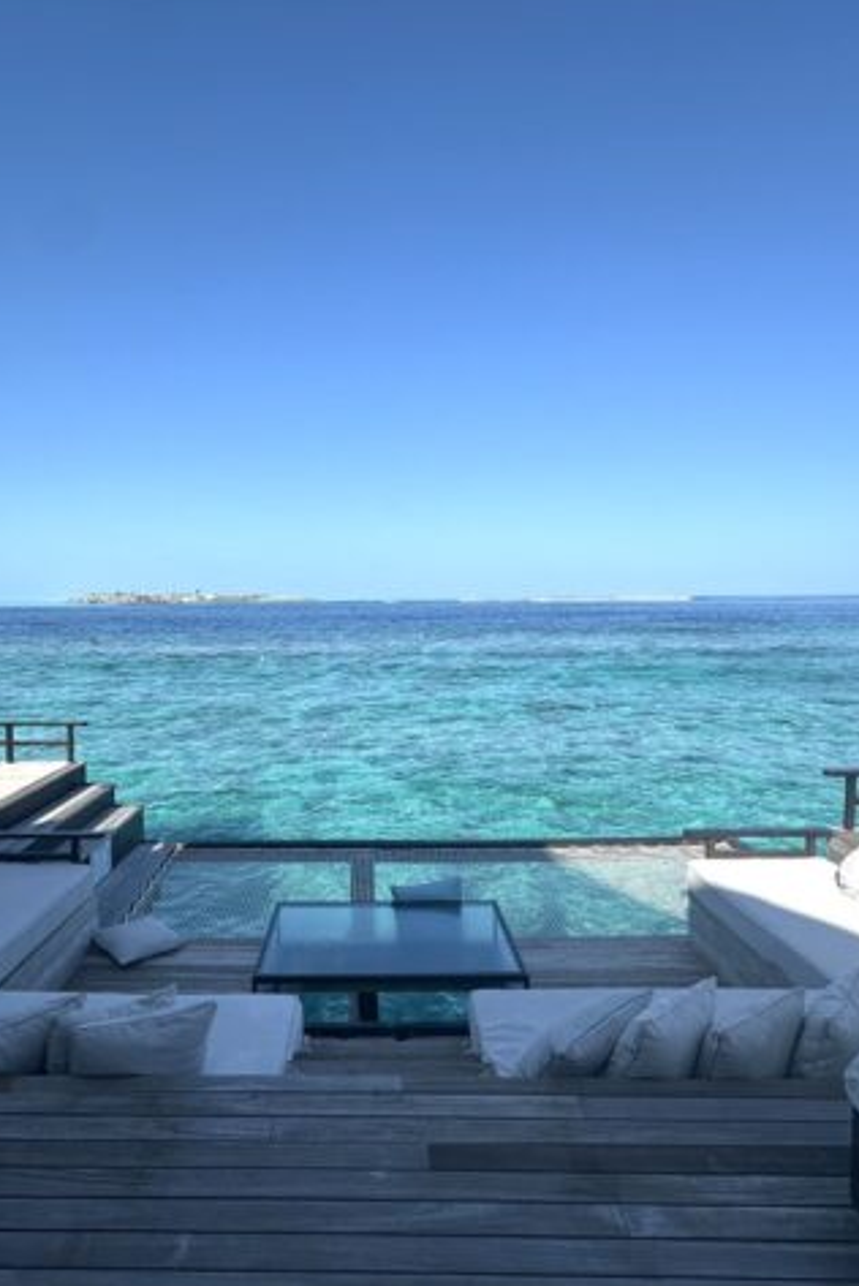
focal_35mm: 20
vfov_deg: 83.9
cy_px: 636
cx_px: 362
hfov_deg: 61.7
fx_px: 715
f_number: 2.2
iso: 50
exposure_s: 1/2353
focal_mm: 2.22
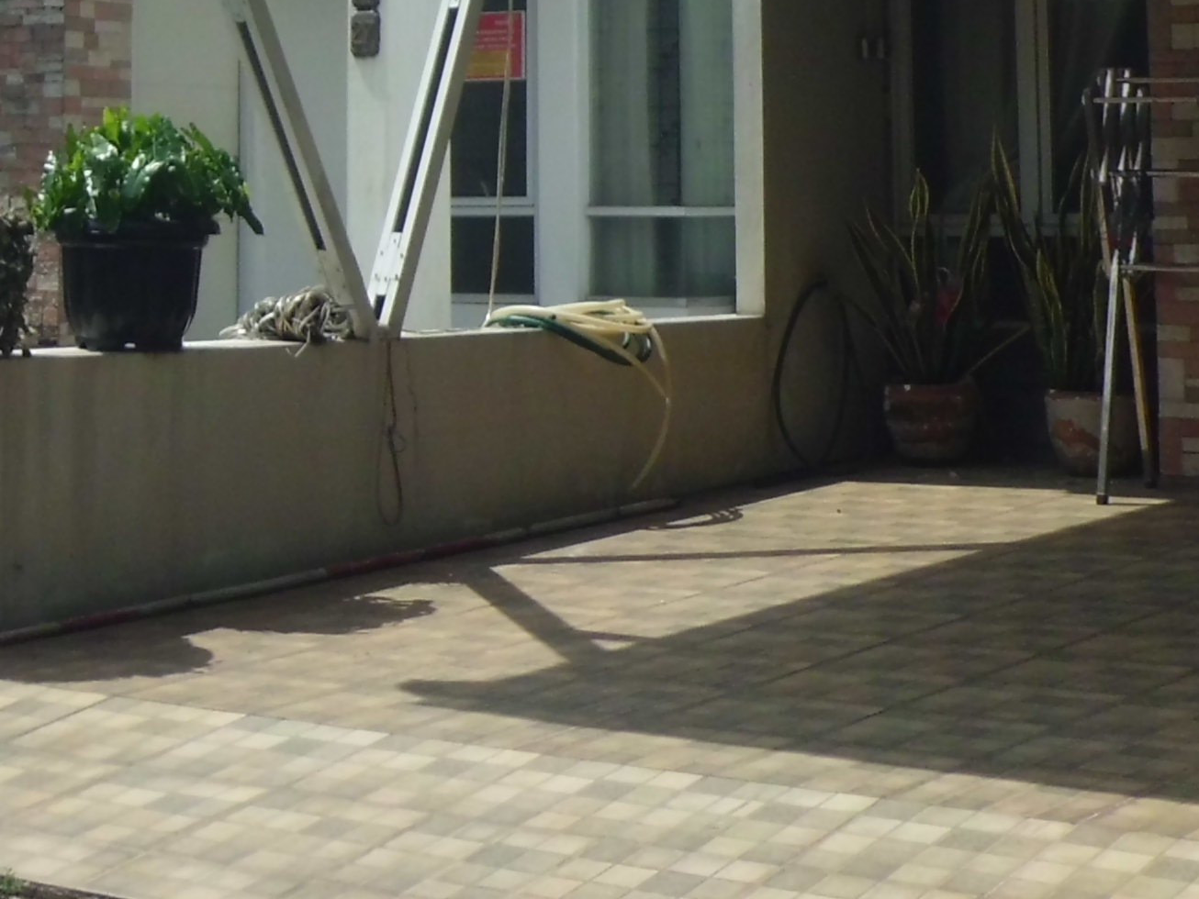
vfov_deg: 16.5
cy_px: -154
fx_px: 2979
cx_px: 323
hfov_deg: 22.6
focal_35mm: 86
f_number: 7.9
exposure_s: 1/200
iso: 64
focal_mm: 4.7
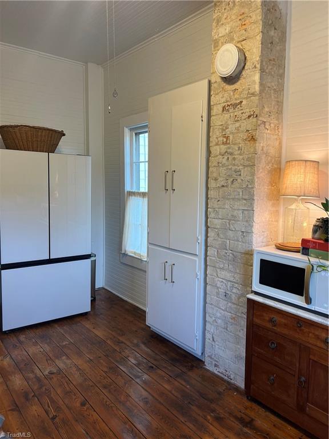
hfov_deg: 53.1
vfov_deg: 67.3
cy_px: 220
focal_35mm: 26
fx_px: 329
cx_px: 164
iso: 100
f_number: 1.5
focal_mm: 5.7
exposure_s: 1/60
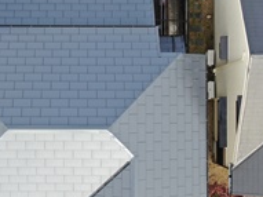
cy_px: 80
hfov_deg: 24.6
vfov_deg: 18.6
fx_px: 600
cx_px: 78
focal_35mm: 79
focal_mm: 7.55
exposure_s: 1/160
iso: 100
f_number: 3.6
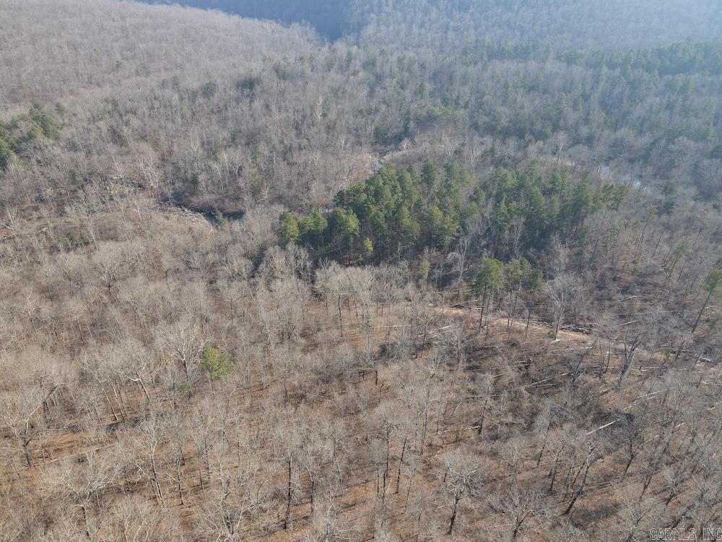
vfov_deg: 56.8
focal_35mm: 24
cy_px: 271
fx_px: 501
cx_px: 361
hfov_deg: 71.6
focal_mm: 4.5
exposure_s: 1/15
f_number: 2.8
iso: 140
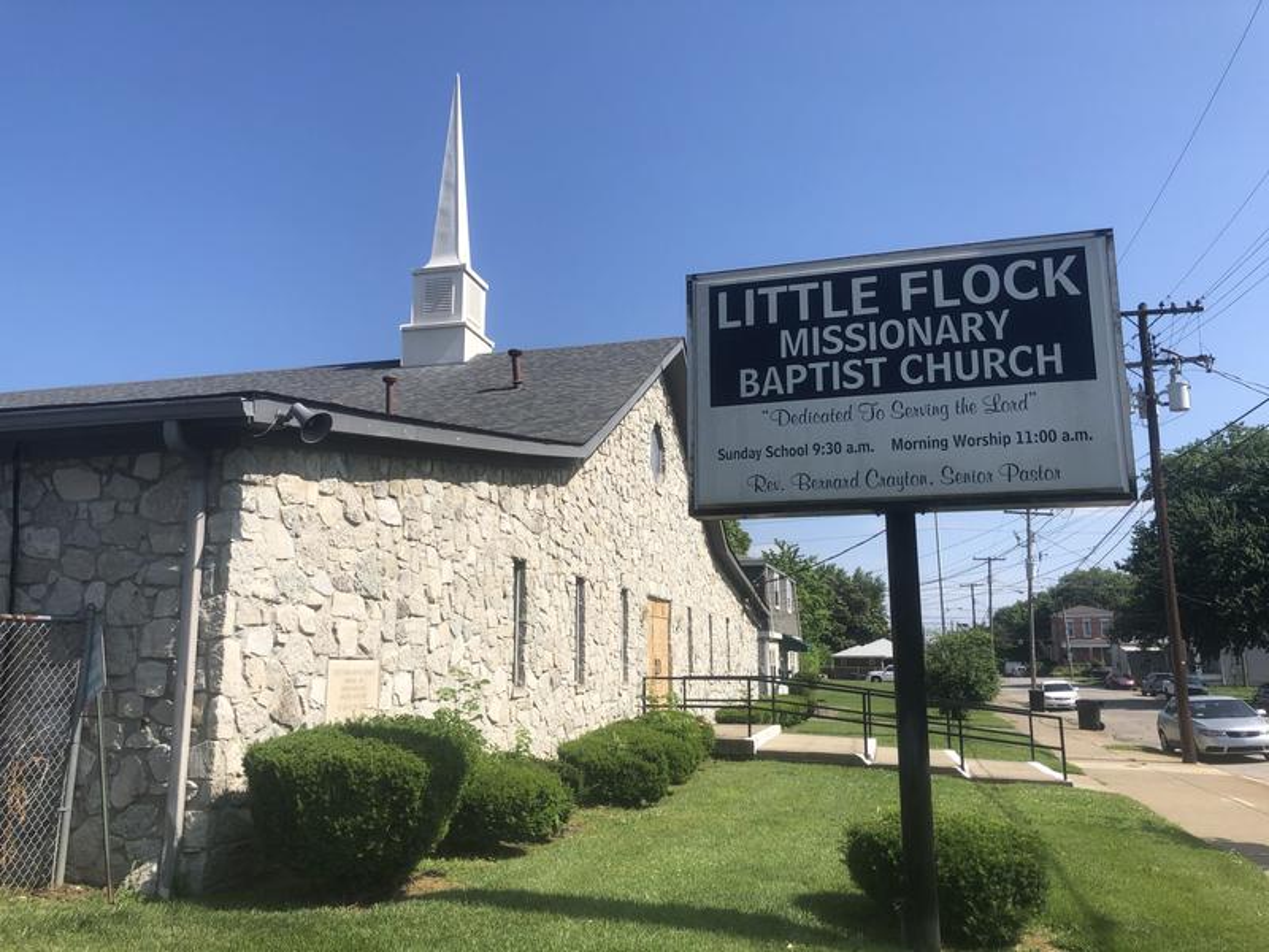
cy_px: 476
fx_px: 1026
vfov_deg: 49.7
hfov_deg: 63.4
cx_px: 634
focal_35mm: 28
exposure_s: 1/2288
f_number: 1.8
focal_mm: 3.99
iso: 20
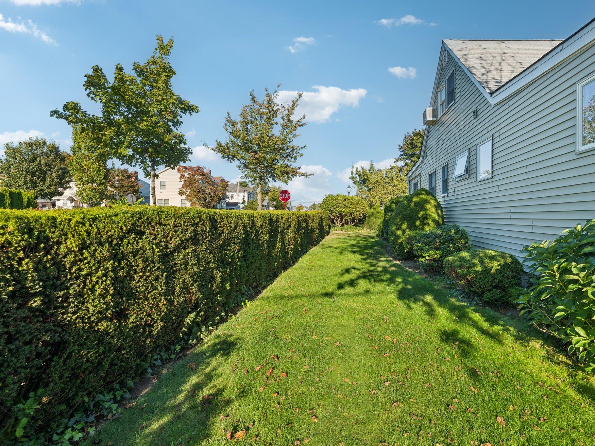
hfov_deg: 87.0
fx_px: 309
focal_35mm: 18
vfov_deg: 71.6
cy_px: 223
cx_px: 348
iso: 200
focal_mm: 16
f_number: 8
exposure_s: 1/200
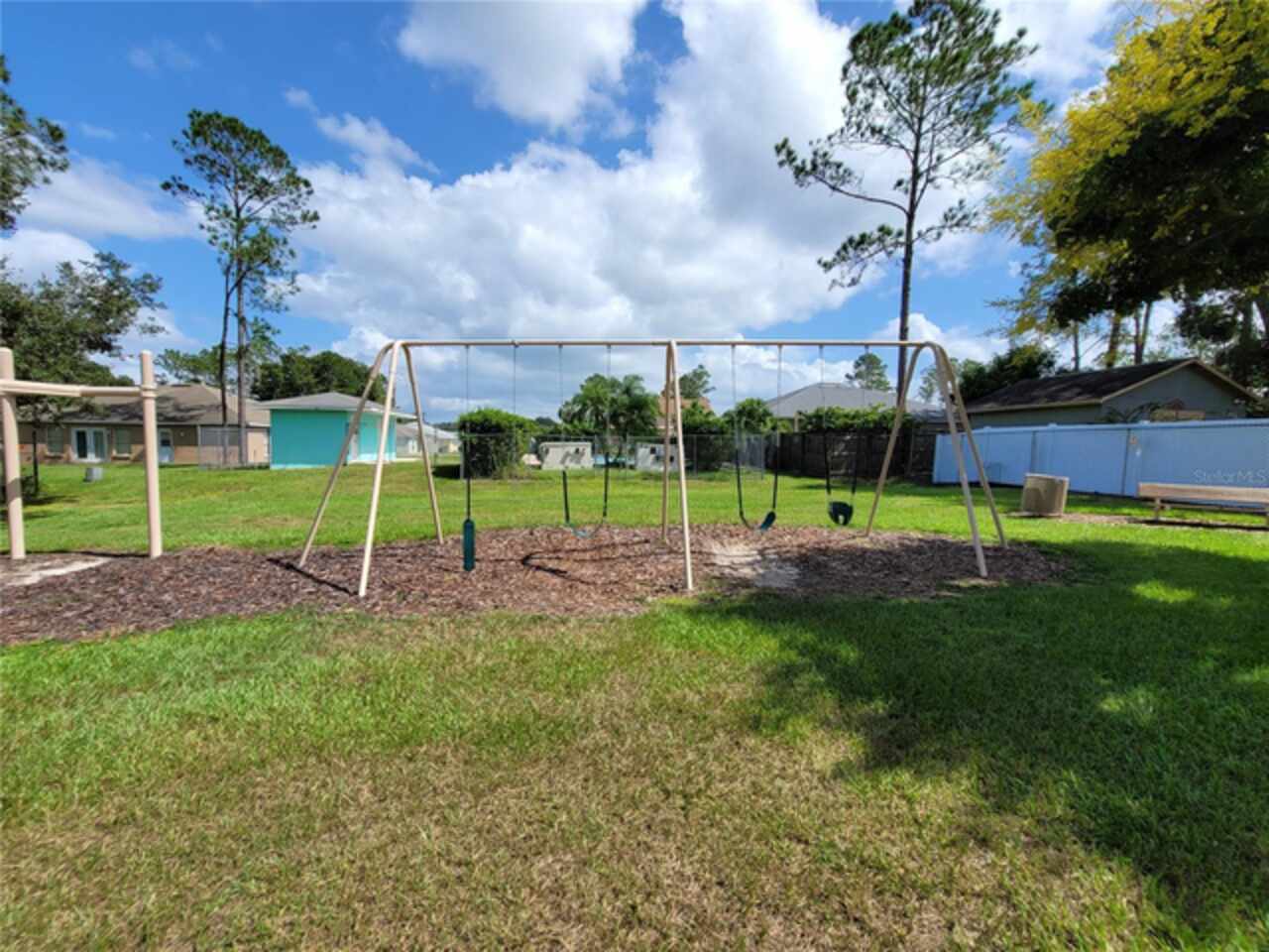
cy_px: 476
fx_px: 477
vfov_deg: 89.9
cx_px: 634
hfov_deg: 106.2
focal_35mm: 13
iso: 64
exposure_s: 1/1989
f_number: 2.2
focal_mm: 2.2
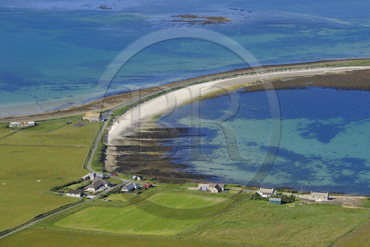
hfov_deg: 17.6
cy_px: 124
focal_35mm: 116
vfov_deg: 11.8
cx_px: 185
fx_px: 1192
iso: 400
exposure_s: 1/800
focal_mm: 116
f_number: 7.1
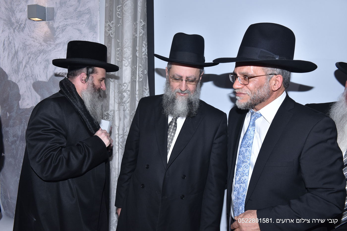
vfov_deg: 41.1
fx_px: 308
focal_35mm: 32
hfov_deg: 58.7
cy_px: 116
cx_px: 174
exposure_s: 1/160
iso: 400
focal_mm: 32
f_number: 6.3
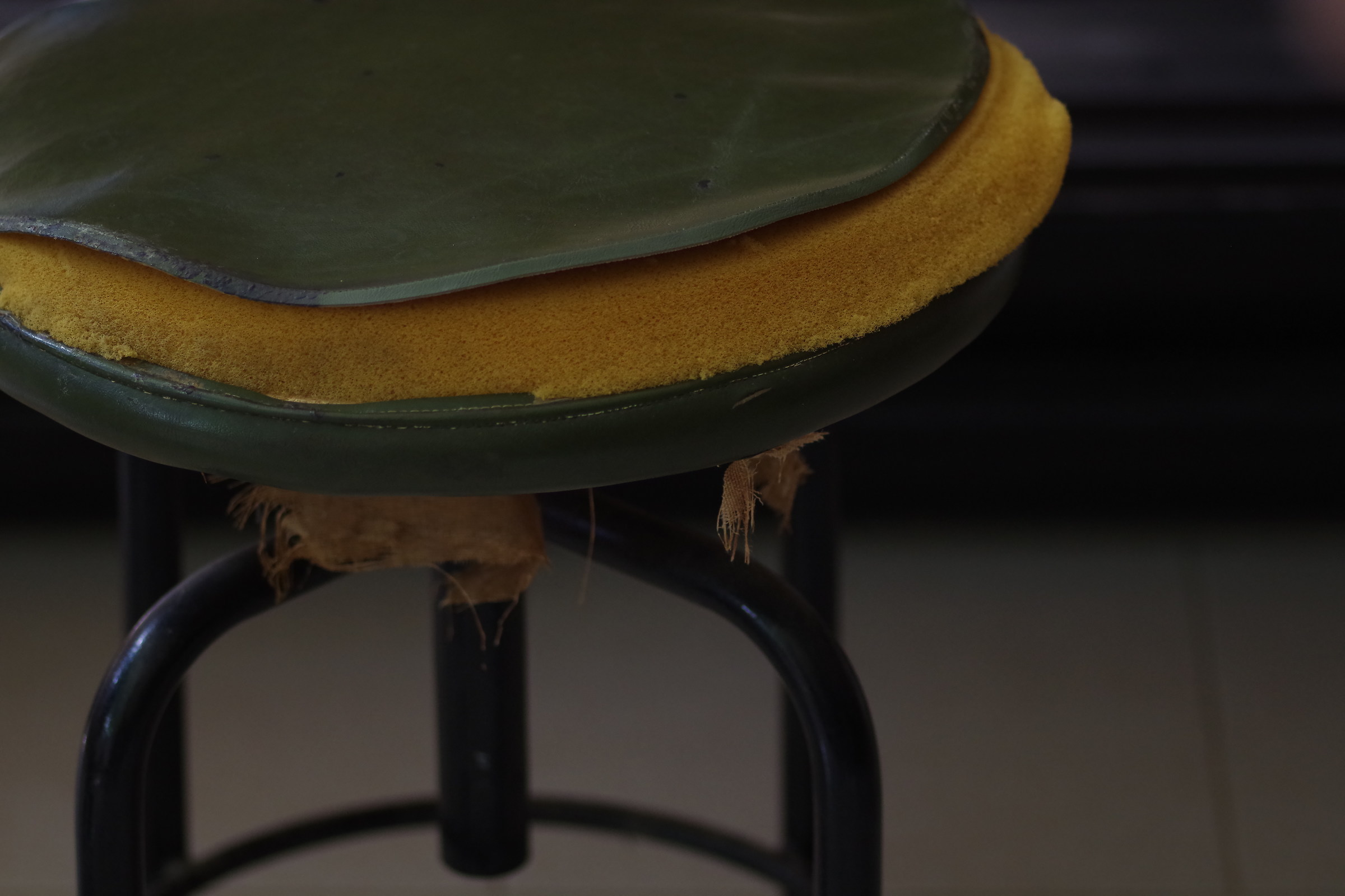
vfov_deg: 9.1
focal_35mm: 150
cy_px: 448
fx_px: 5604
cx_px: 672
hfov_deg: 13.7
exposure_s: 1/200
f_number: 2.8
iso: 800
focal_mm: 100
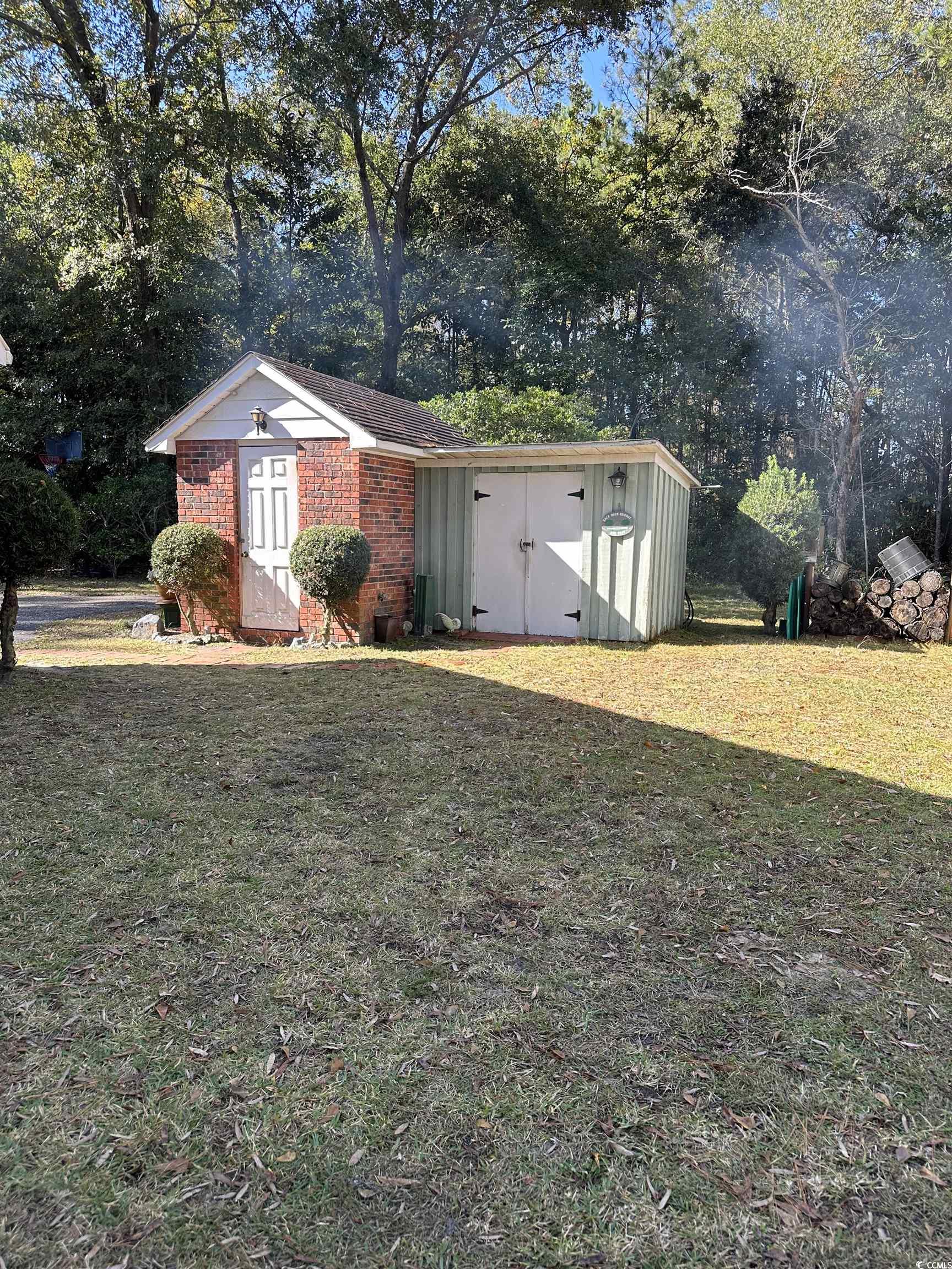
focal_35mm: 24
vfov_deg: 71.6
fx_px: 880
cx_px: 476
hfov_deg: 56.8
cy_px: 634
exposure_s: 1/535
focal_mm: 6.86
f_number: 1.78
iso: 80
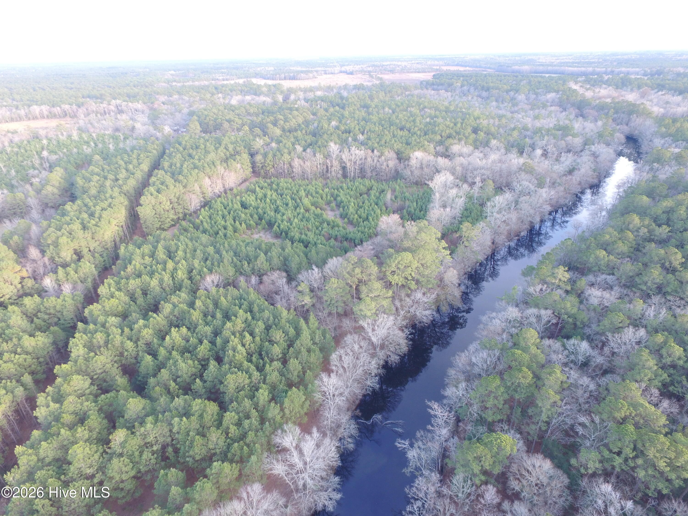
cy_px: 258
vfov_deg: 66.0
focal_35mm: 20
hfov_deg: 81.7
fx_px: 398
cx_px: 344
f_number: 2.8
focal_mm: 3.61
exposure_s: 1/25
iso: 180
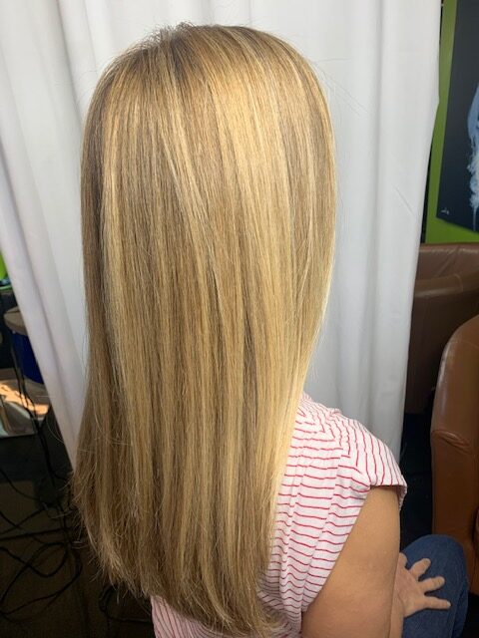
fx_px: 480
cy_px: 319
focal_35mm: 26
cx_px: 240
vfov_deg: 67.3
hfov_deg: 53.1
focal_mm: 4.25
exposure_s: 1/60
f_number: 1.8
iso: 50
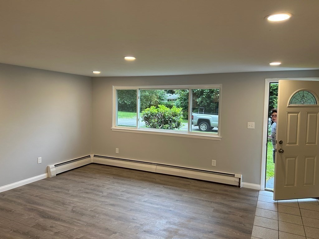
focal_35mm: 26
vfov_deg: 53.1
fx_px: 240
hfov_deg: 67.3
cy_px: 120
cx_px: 160
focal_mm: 5.7
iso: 125
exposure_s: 1/120
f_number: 1.5
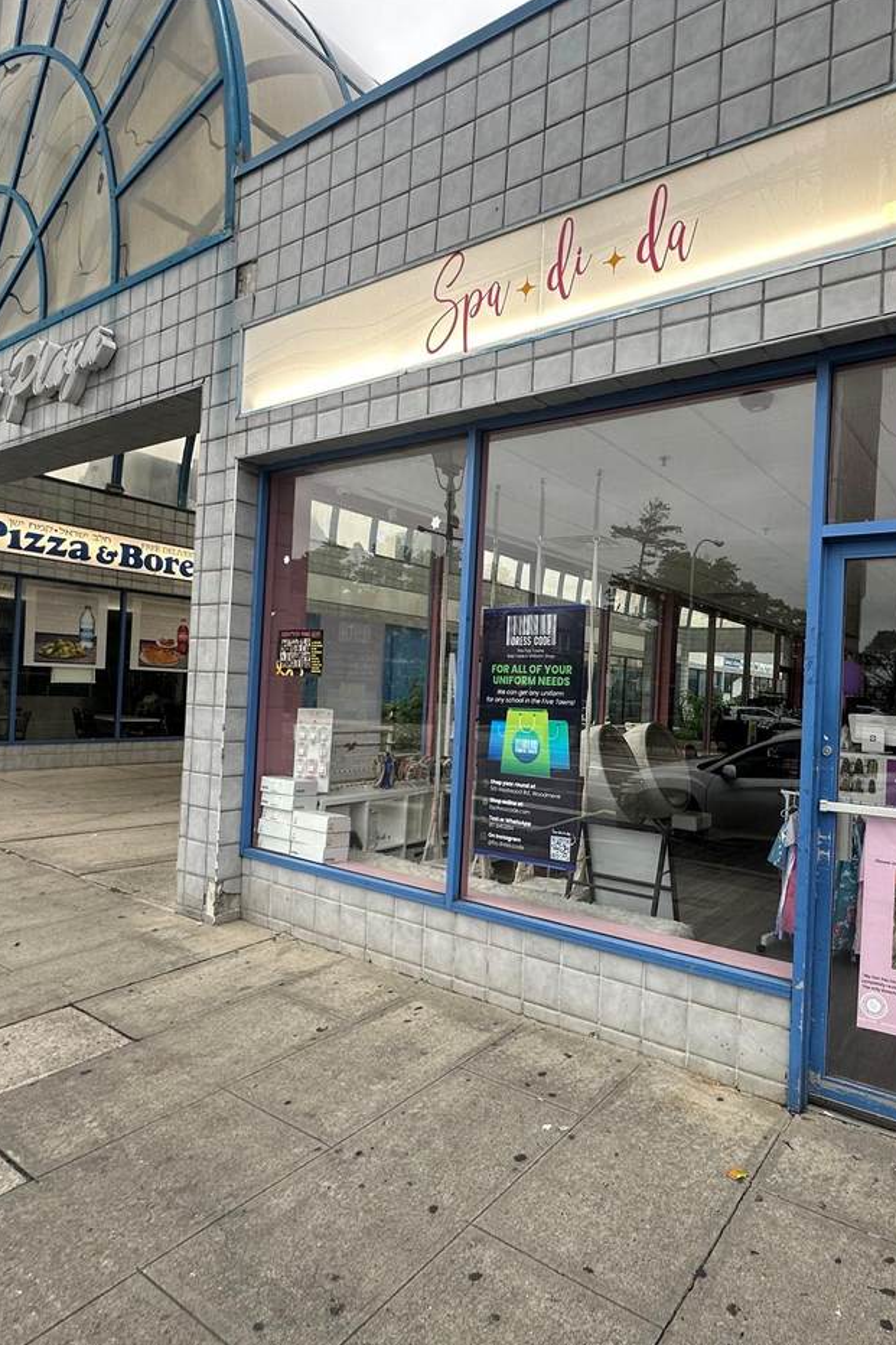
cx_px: 593
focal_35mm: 20
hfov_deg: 60.5
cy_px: 685
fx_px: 747
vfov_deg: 84.0
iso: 80
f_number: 2.2
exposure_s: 1/120
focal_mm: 2.22
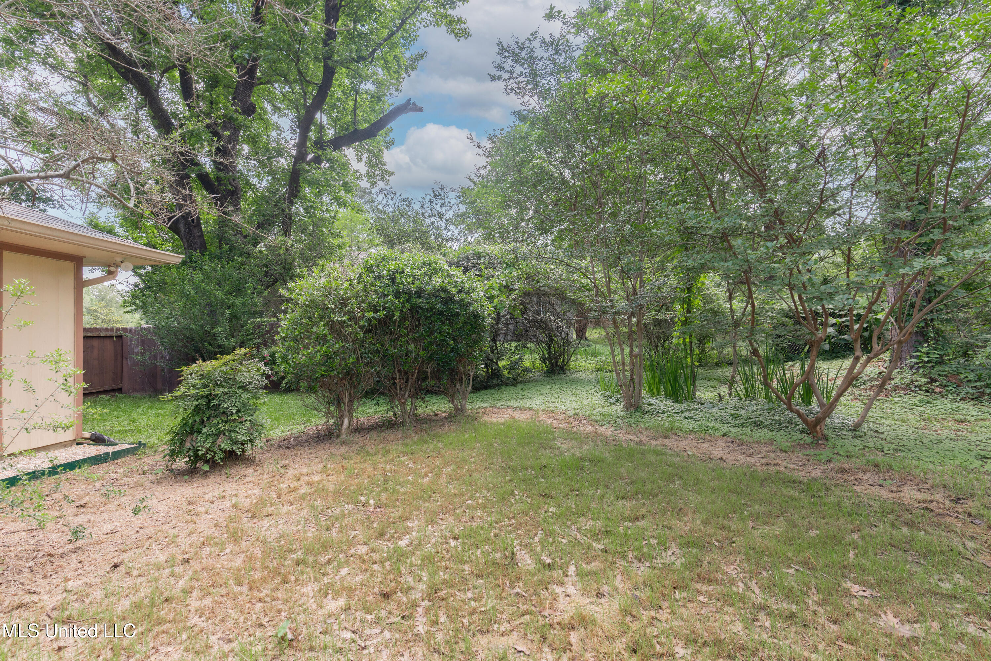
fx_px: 468
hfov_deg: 93.3
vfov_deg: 70.4
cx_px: 496
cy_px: 330
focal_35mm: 17
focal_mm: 17
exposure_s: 1/80
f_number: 5.6
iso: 160
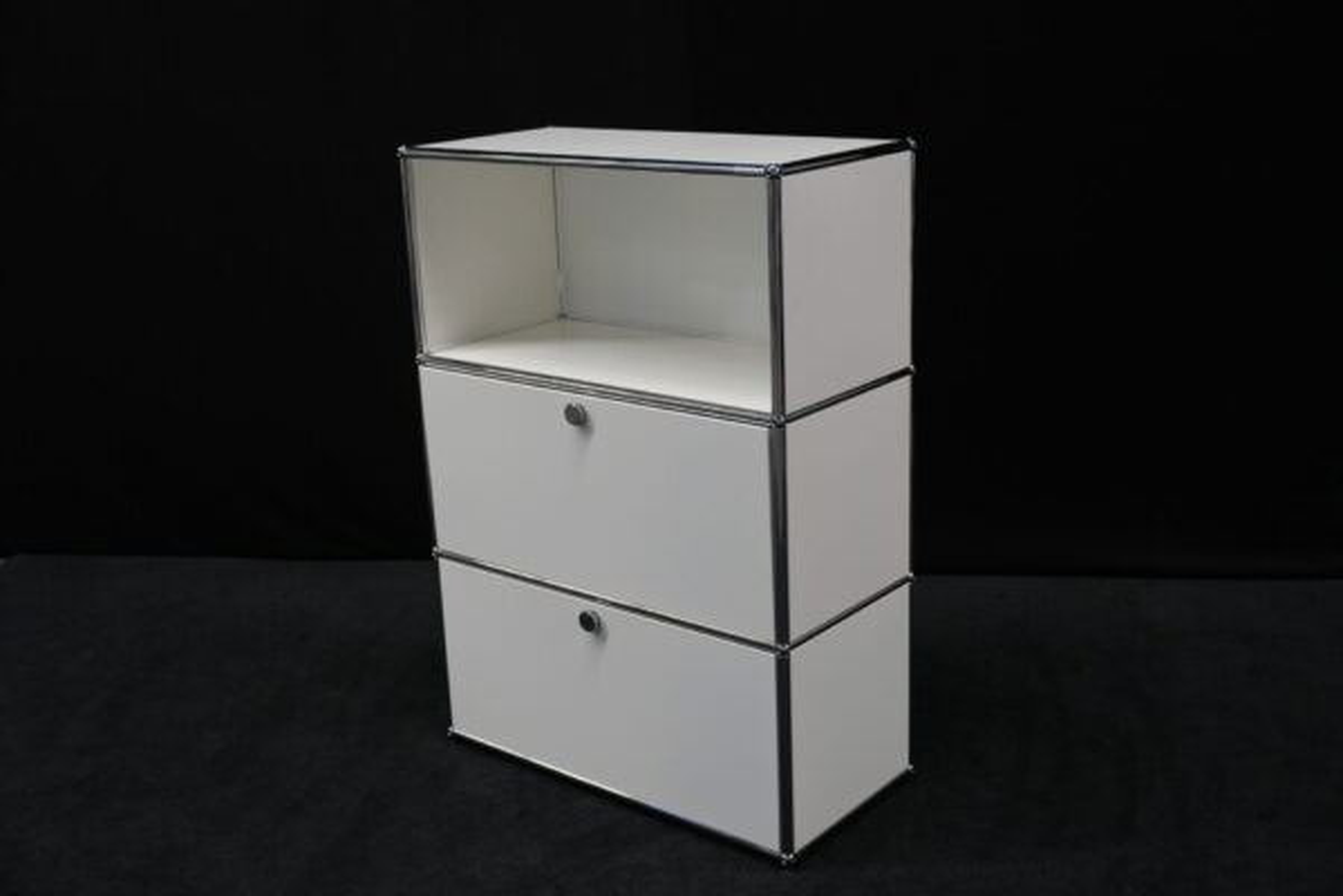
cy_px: 448
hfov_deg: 47.4
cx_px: 672
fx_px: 1529
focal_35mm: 41
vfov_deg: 32.6
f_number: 4
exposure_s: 1/160
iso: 2500
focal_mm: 41
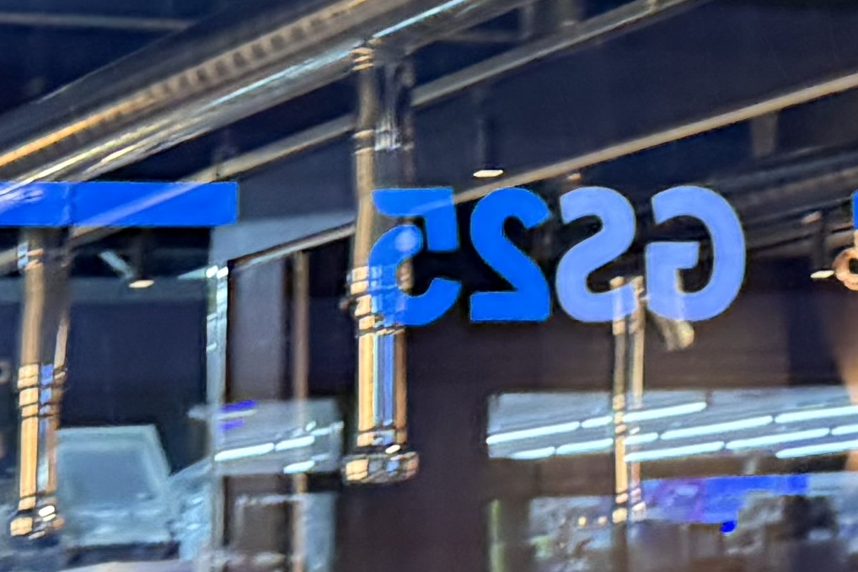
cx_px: 875
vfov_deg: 9.4
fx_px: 3337
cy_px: -409
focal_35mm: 140
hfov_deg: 14.4
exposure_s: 1/60
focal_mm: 6.76
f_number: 1.78
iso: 500
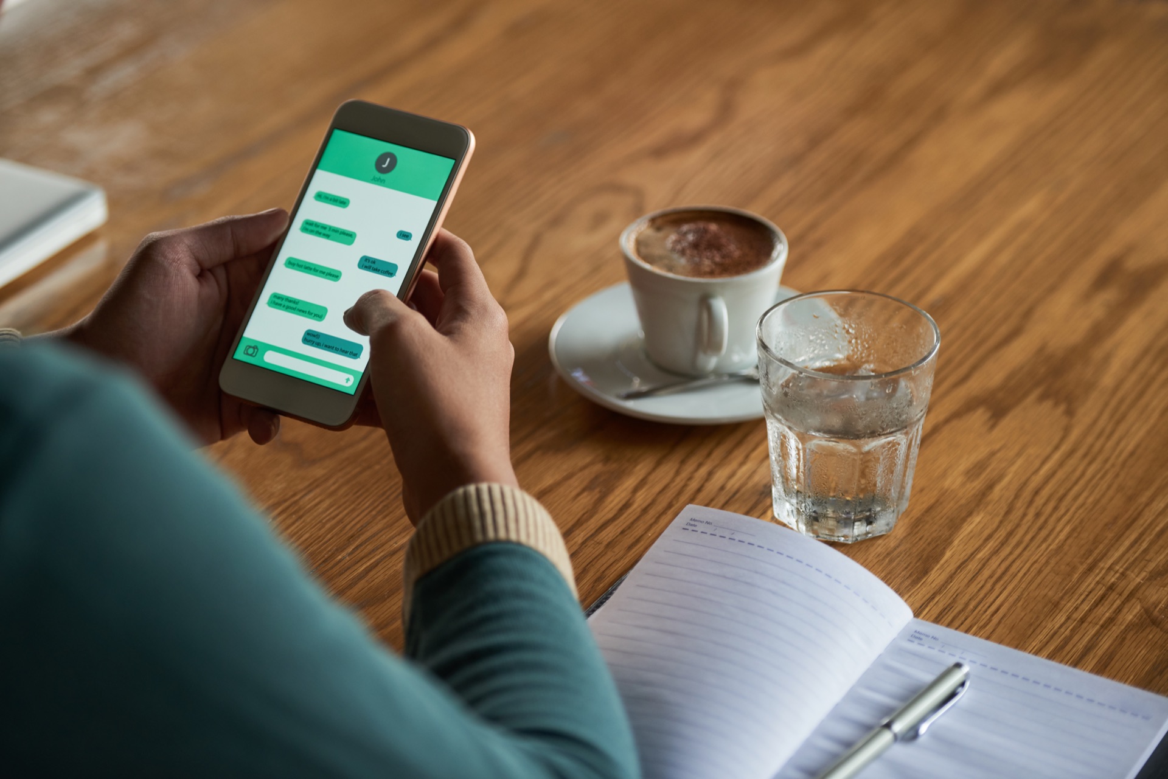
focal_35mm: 95
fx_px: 3083
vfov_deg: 14.4
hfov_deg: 21.5
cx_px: 584
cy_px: 390
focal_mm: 95
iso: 560
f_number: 2.8
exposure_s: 1/250
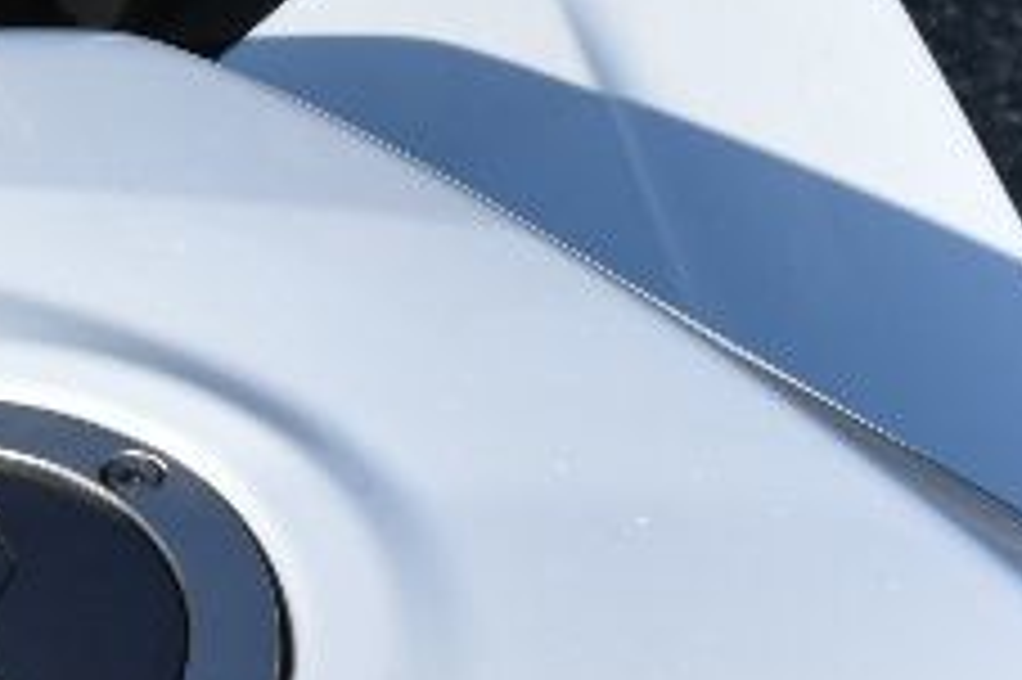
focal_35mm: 195
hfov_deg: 9.9
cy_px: -444
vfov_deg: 6.9
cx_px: -896
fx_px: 5527
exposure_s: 1/400
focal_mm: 23
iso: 200
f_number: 10
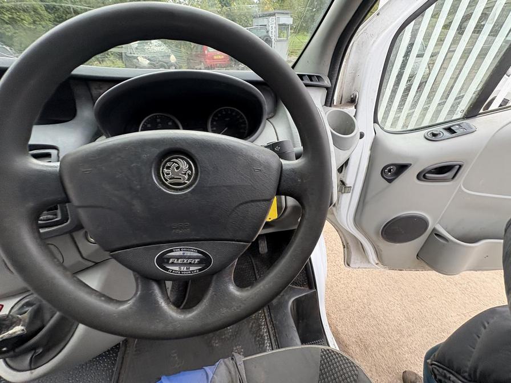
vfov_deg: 85.7
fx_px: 207
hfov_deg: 102.1
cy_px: 192
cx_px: 256
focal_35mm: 14
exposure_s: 1/135
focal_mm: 2.22
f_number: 2.2
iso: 80
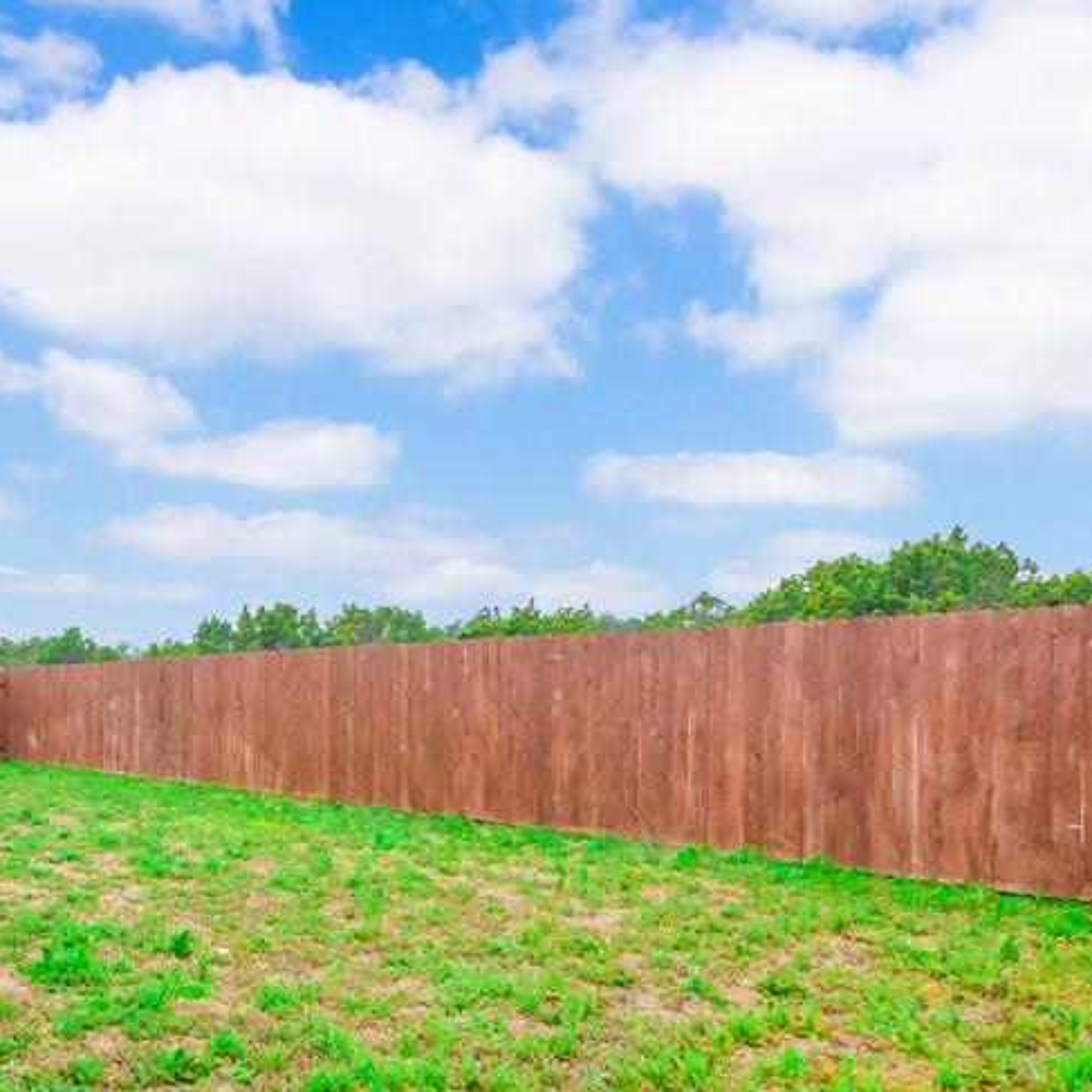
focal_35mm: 26
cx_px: 139
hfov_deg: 54.3
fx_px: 928
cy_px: 700
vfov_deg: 59.9
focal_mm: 7
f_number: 4.5
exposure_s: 1/640
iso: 500
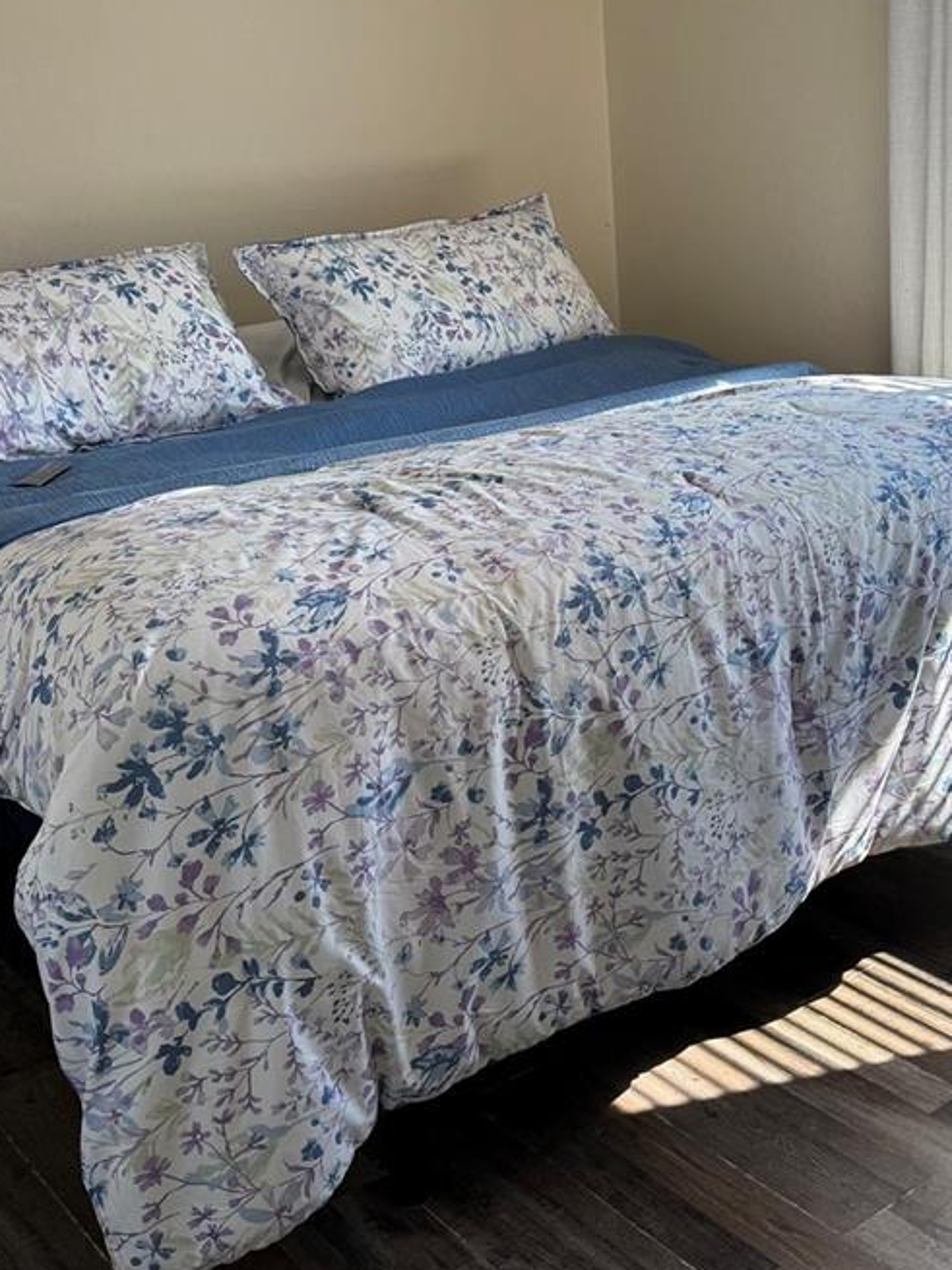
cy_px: 397
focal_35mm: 44
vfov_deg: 42.2
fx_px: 1614
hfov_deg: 32.7
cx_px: 615
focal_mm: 6.76
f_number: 1.78
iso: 80
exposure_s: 1/364
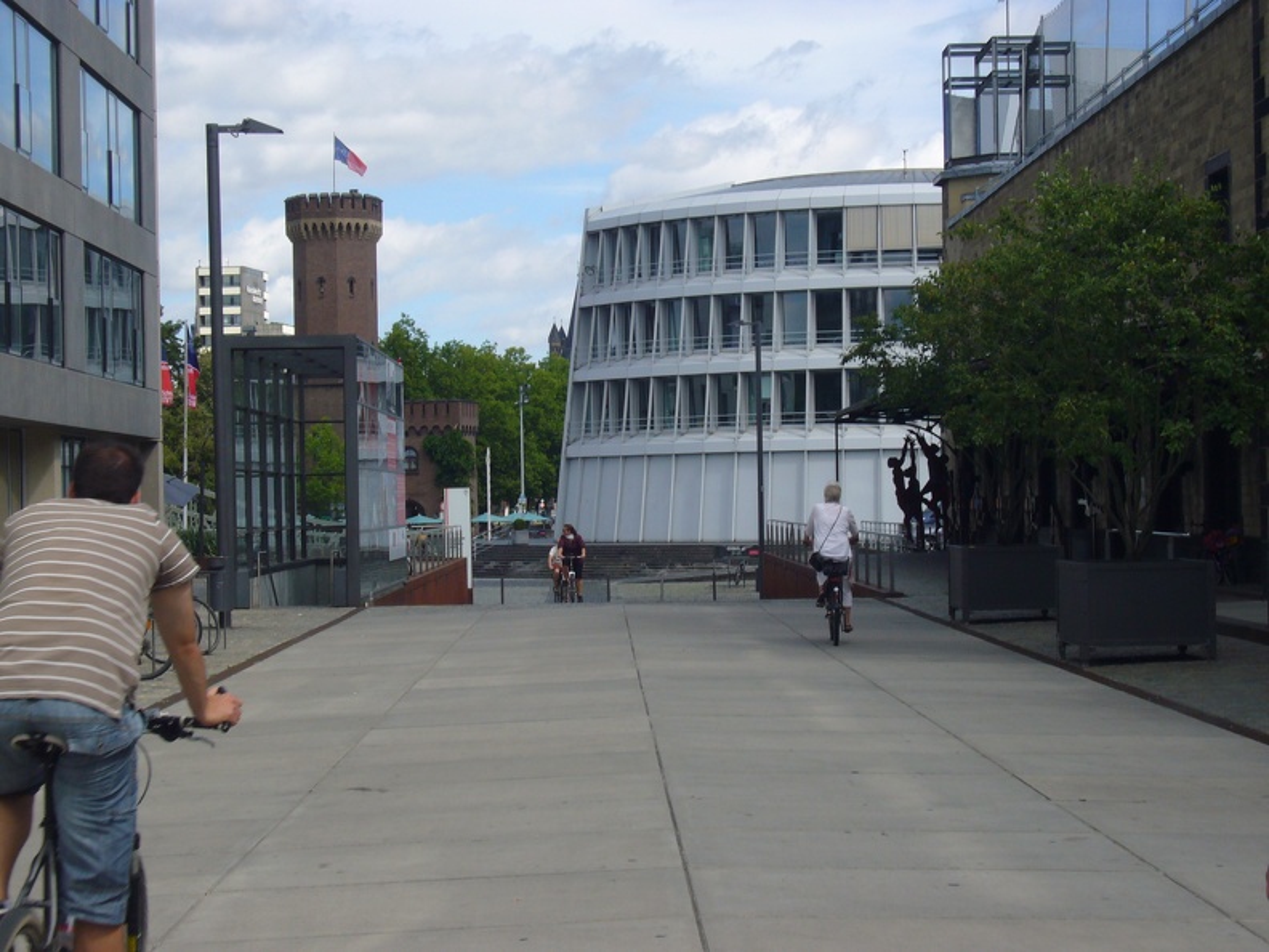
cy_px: 476
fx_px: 2676
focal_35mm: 73
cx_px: 634
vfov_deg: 20.2
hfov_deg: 26.7
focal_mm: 12
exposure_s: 1/160
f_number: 9
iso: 80
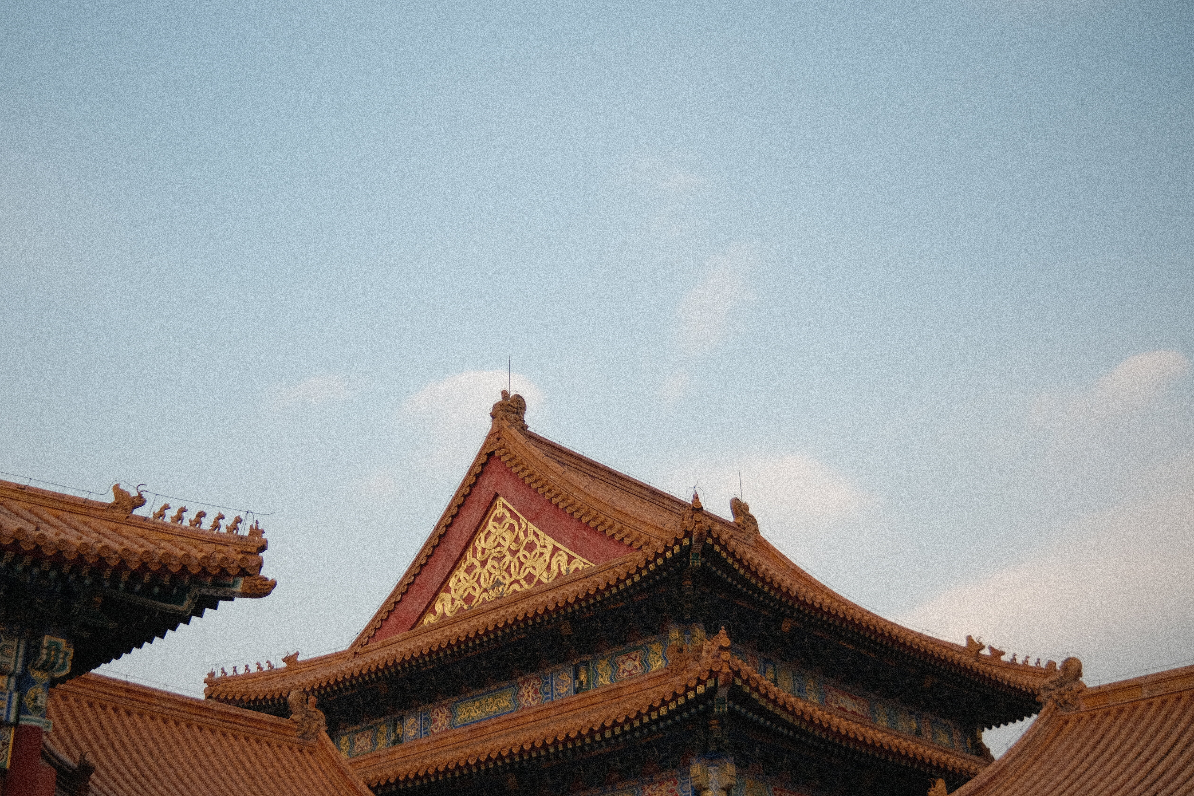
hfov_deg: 45.3
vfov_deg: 31.2
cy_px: 423
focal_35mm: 43
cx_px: 509
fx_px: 1426
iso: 160
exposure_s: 1/4000
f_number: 1.4
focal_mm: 23
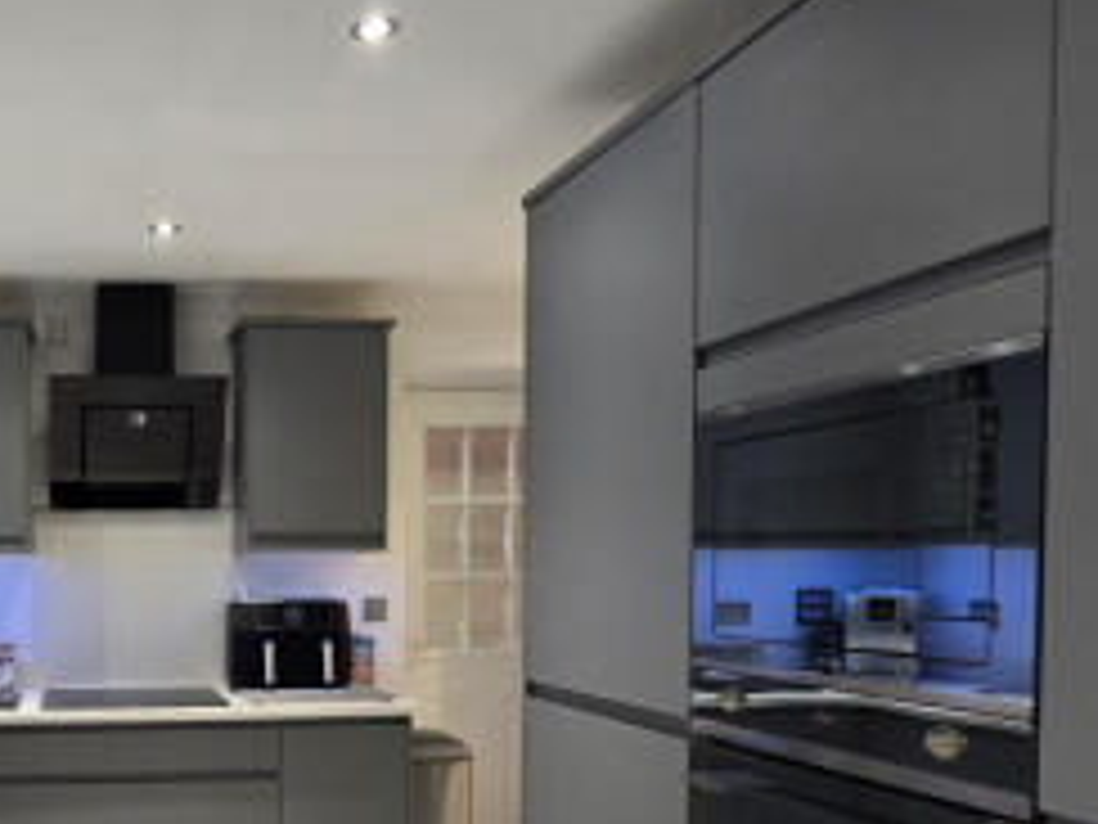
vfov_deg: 43.7
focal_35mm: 31
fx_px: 983
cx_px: 155
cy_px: 633
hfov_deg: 52.8
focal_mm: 2.2
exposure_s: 1/50
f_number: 2.2
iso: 160
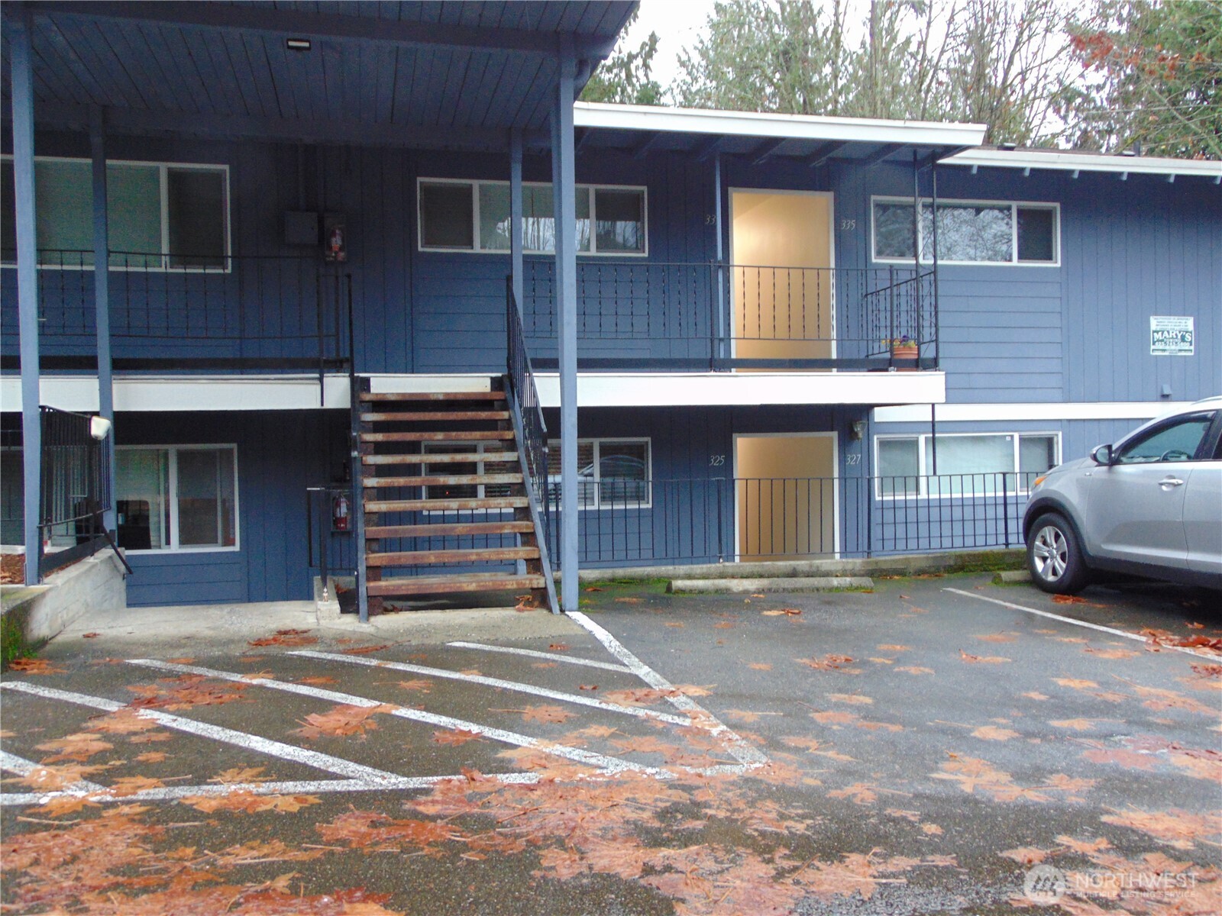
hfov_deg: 60.0
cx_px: 611
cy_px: 458
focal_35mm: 30
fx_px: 1059
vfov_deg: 46.8
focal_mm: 5.4
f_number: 3.1
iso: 200
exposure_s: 1/30
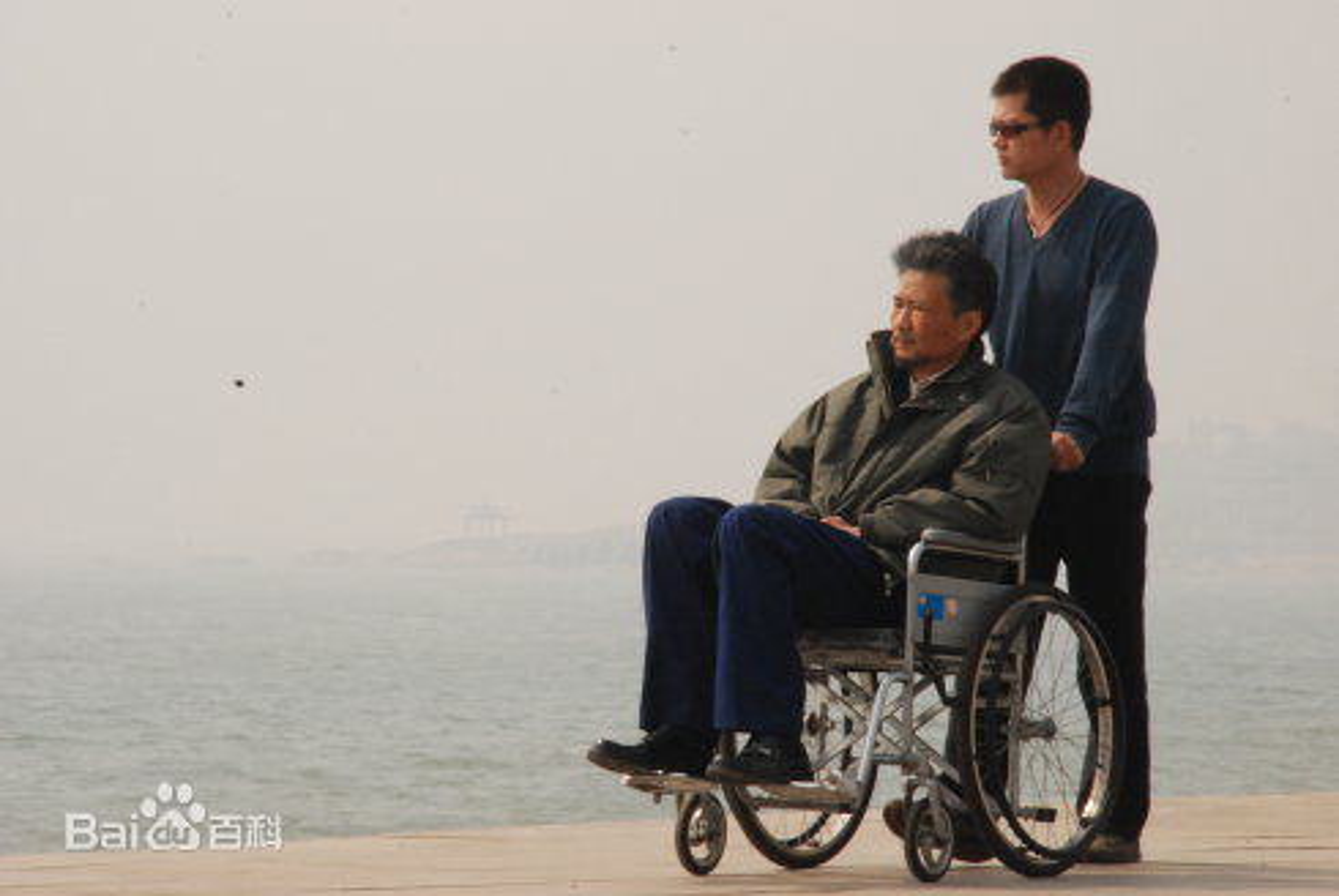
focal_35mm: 202
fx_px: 7541
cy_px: 448
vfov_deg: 6.8
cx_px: 670
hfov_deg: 10.1
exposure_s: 1/160
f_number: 32
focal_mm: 135
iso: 1000
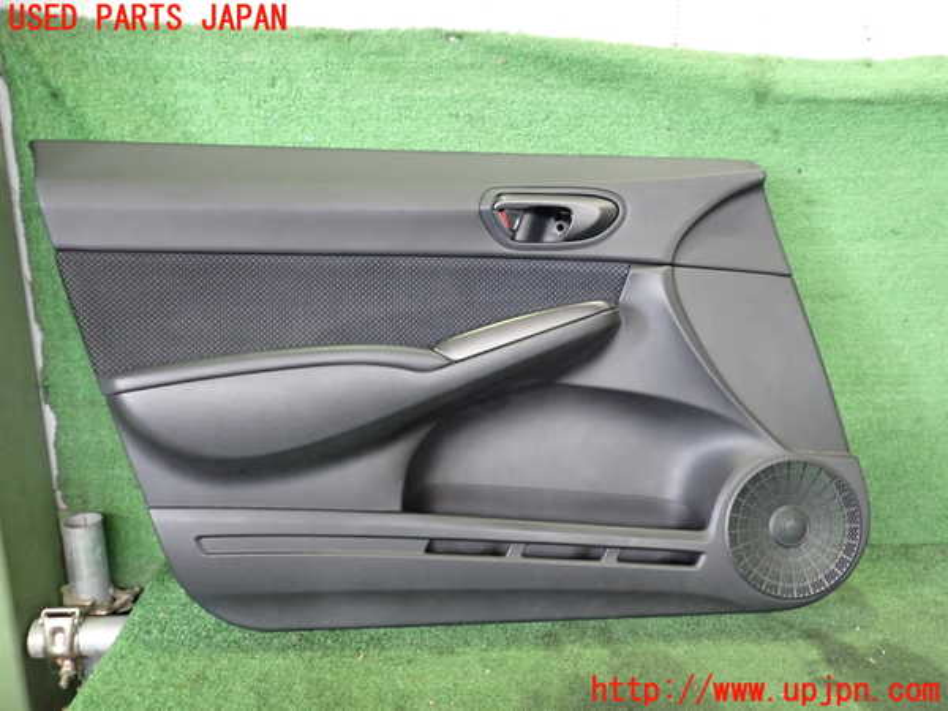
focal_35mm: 30
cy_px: 356
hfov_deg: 60.0
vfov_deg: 46.8
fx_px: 822
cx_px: 474
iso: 500
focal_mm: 5.4
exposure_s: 1/30
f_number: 2.3
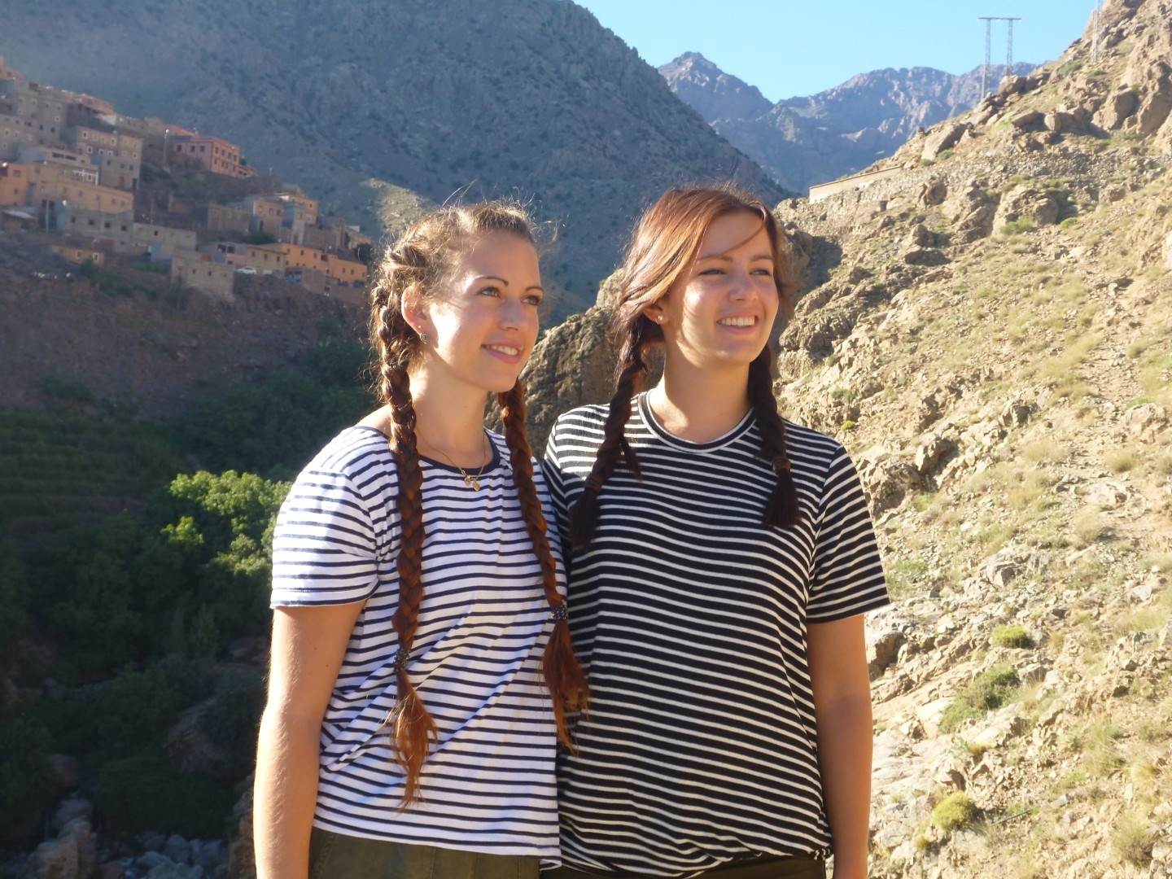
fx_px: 1490
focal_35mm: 44
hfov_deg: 42.9
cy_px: 440
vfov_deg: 32.9
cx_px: 586
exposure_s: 1/125
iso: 100
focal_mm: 7.8
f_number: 4.3
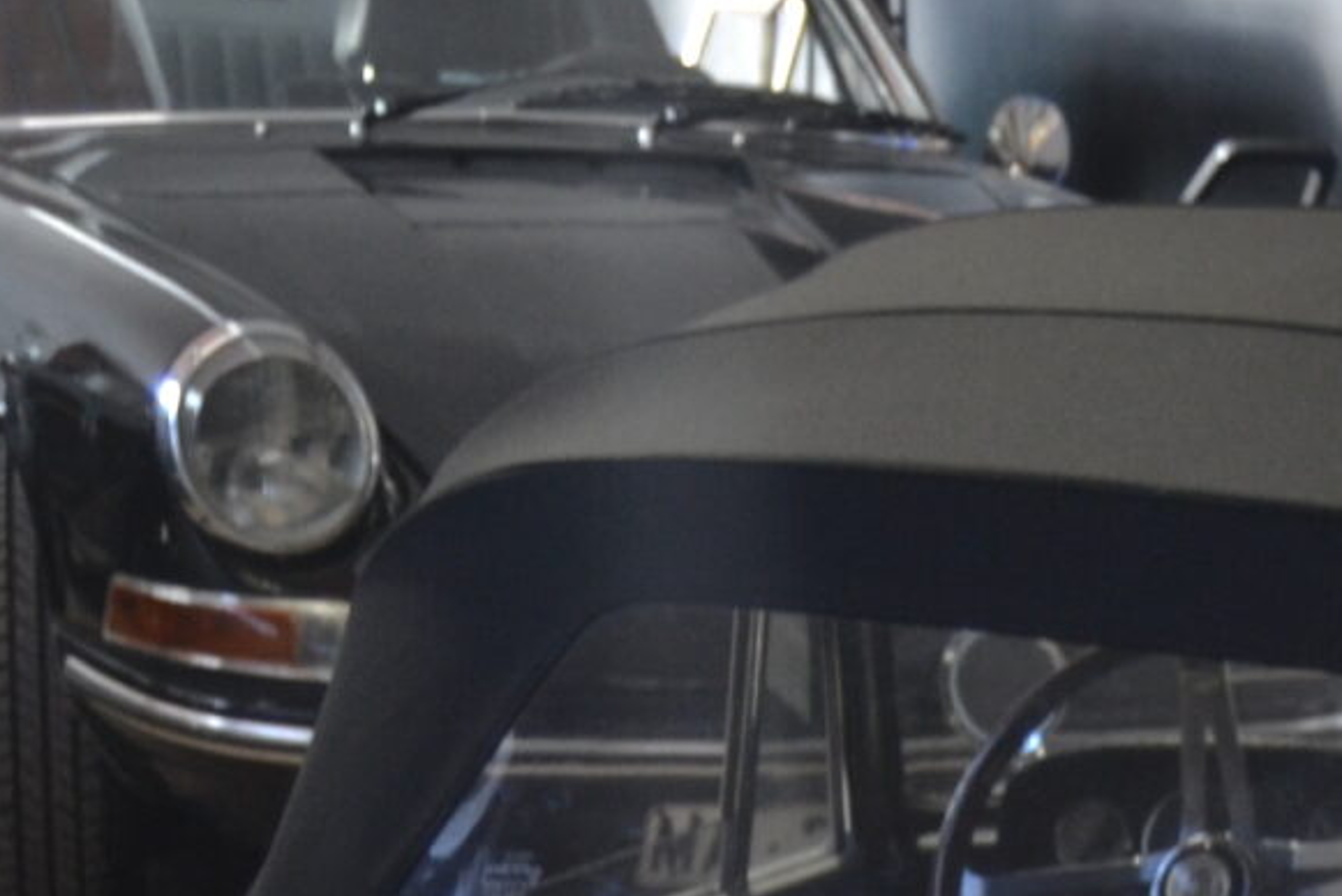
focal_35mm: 185
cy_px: 1874
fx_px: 6900
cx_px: 1397
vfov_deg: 7.1
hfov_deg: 11.0
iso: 500
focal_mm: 28
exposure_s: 1/60
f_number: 4
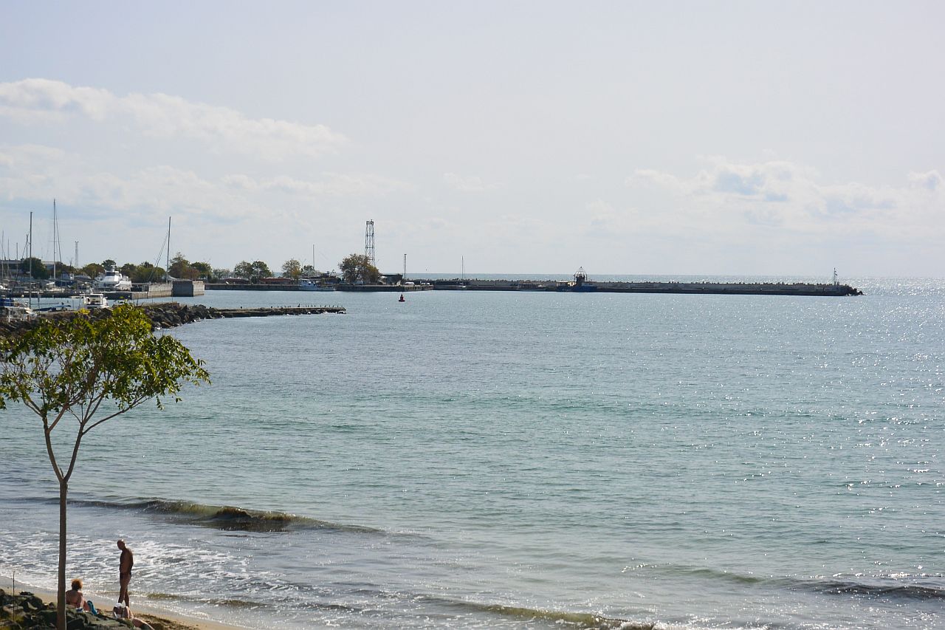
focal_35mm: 81
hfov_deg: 25.1
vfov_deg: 16.9
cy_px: 315
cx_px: 472
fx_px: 2126
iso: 160
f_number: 5.6
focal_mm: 30
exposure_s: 1/1600
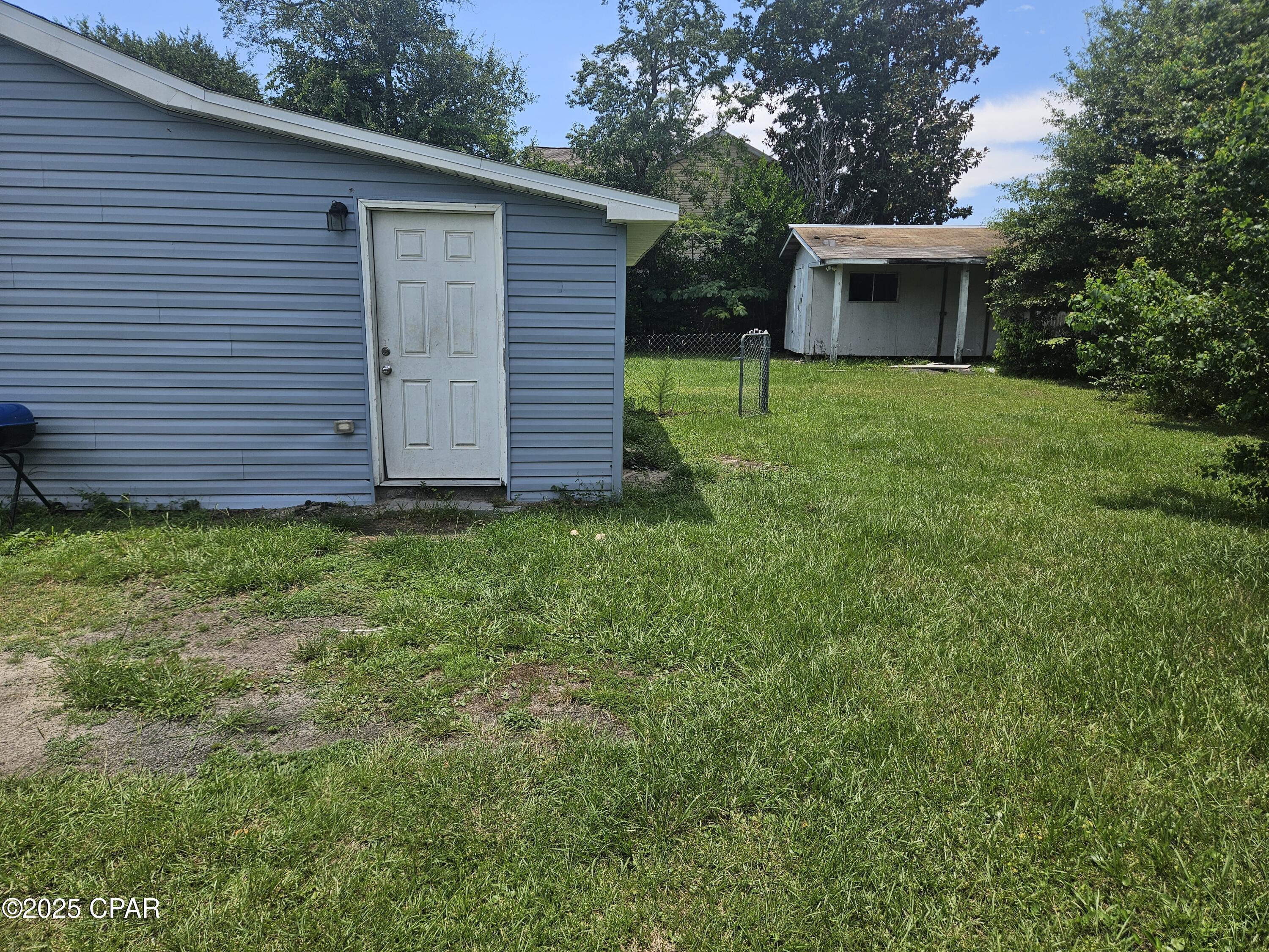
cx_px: 634
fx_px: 843
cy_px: 476
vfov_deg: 58.9
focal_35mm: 23
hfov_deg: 73.9
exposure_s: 1/1189
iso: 25
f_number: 1.8
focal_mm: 5.4
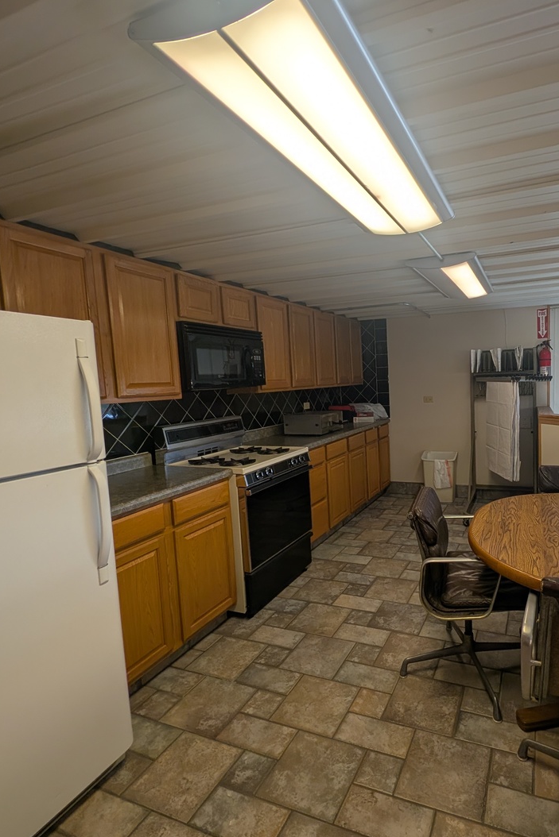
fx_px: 396
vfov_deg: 93.3
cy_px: 416
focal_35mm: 17
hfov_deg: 68.3
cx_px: 377
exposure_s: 1/120
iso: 57
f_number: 1.95
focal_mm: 2.23
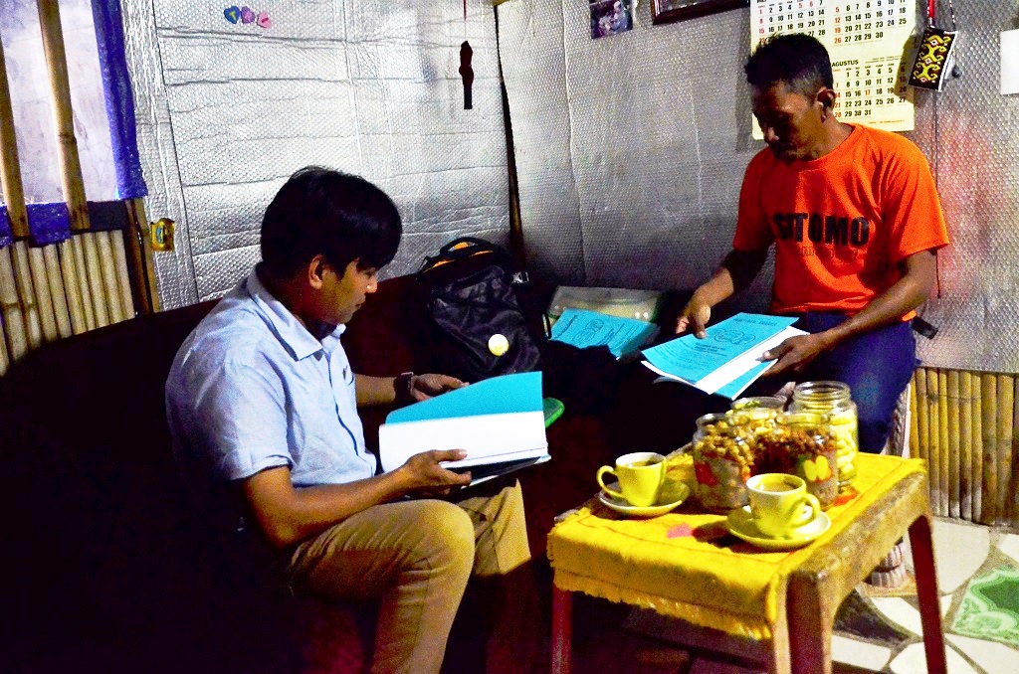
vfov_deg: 41.5
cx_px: 510
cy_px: 337
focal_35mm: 32
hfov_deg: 59.6
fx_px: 890
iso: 1100
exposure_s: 1/125
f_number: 3.8
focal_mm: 21
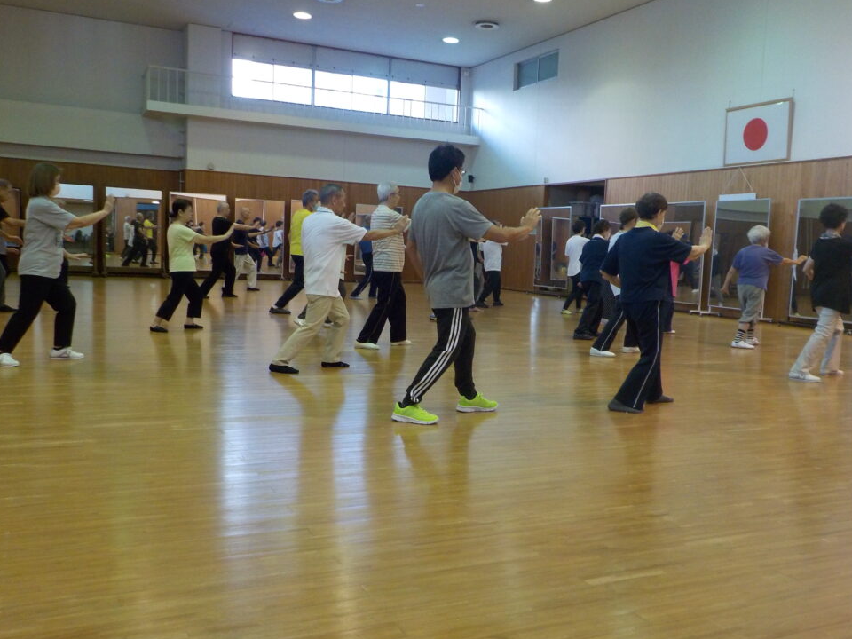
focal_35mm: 32
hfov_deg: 56.8
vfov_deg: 44.1
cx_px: 448
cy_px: 336
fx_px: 788
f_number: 3.3
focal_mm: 4.1
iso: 280
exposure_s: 1/30
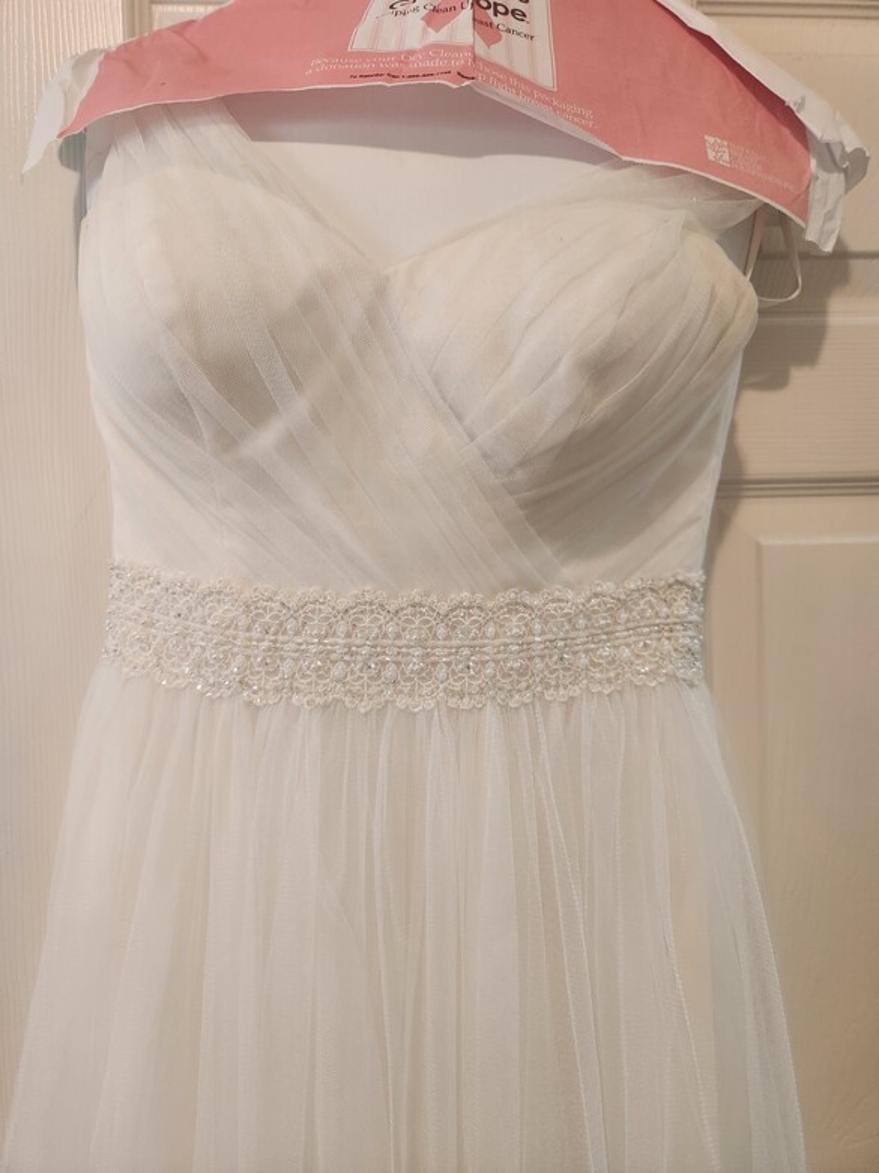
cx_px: 440
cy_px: 586
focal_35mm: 23
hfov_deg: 58.9
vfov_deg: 73.9
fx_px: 779
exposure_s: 1/120
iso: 250
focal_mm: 5.4
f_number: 1.8
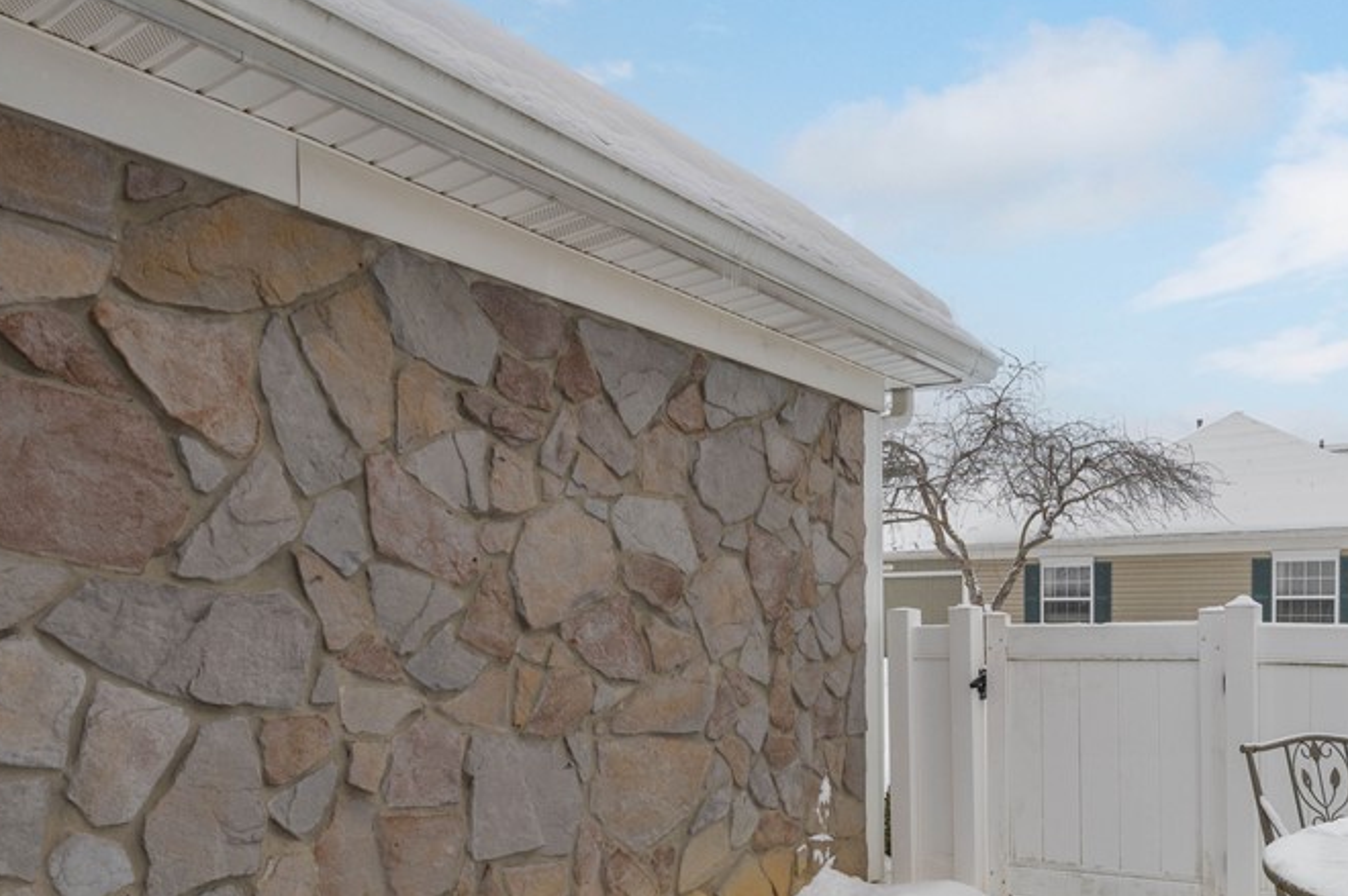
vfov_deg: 44.5
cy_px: 691
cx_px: 916
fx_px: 1048
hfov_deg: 63.6
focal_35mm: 28
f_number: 10
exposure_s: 1/200
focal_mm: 17
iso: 100
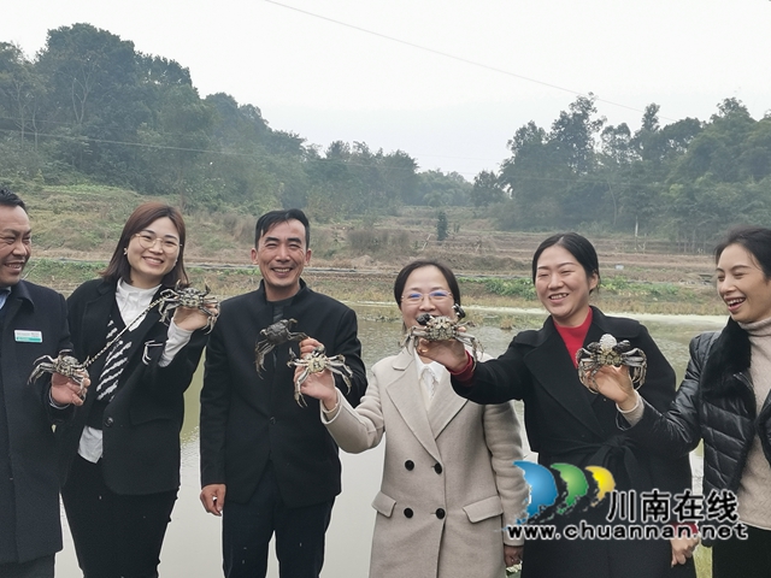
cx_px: 386
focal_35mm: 52
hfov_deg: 36.8
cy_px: 289
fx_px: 1158
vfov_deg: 28.0
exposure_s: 1/333
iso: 50
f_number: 1.8
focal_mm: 4.75
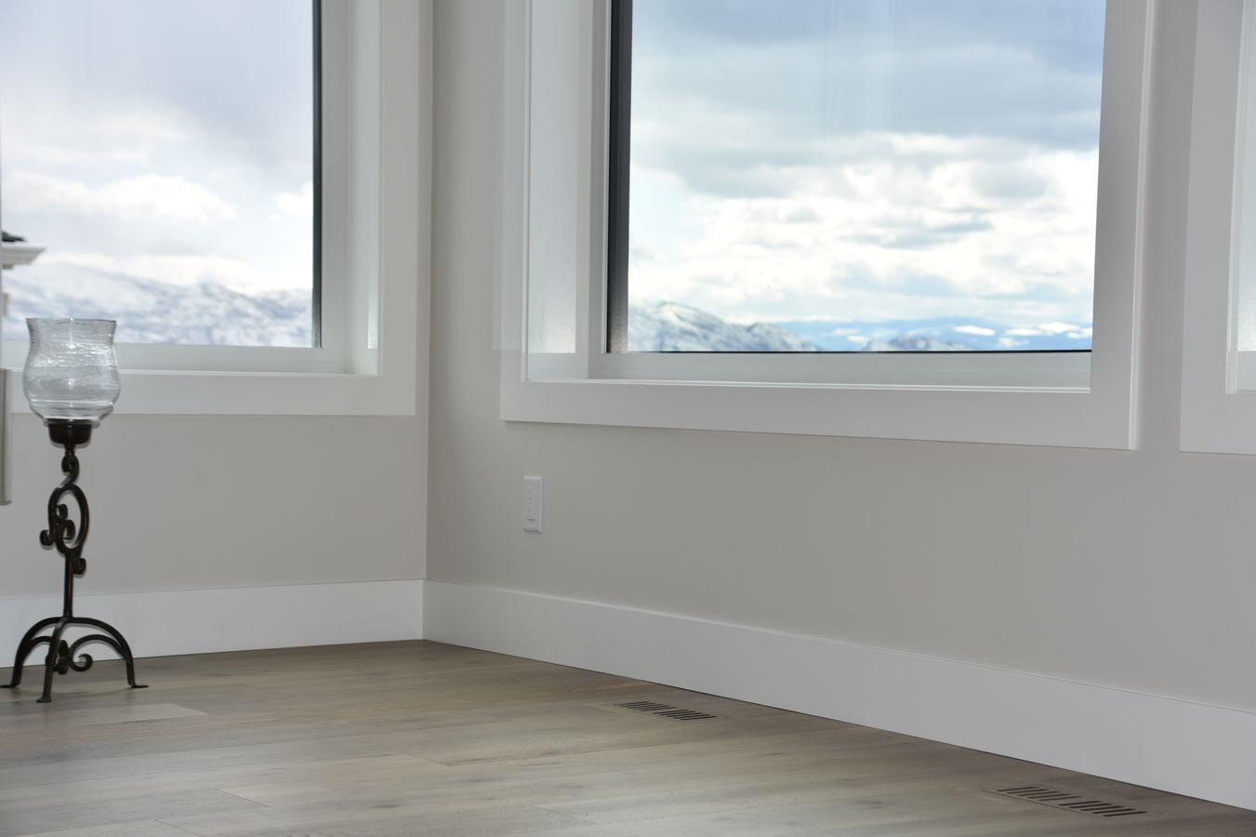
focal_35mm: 75
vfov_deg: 18.2
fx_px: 2616
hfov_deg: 27.0
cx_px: 628
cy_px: 418
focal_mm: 50
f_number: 5.6
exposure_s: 1/250
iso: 100
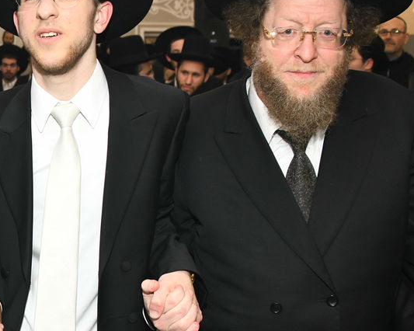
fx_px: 845
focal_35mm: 69
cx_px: -71
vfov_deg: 22.1
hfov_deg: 25.1
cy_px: 196
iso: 1600
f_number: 5.6
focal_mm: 28
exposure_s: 1/160
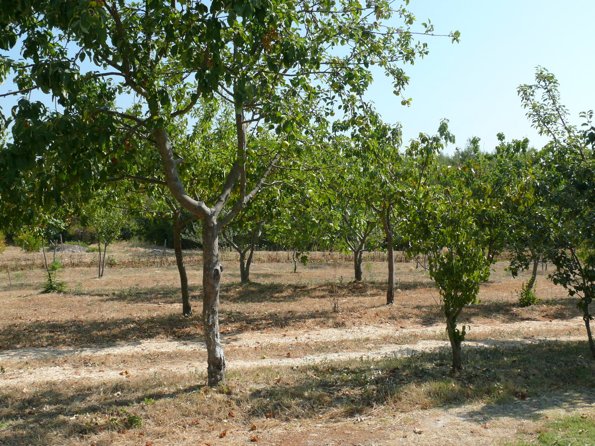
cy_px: 228
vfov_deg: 36.8
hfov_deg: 47.9
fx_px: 670
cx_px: 309
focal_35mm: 39
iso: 100
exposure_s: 1/250
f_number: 4.5
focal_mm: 7.4
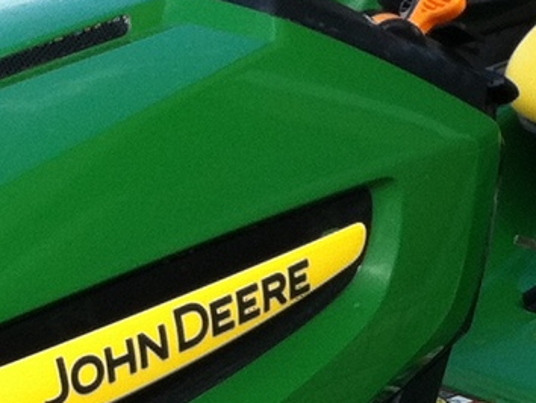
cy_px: 442
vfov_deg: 7.3
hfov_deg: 9.7
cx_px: 509
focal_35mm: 202
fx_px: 3130
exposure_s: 1/495
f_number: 2.8
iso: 80
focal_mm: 3.85
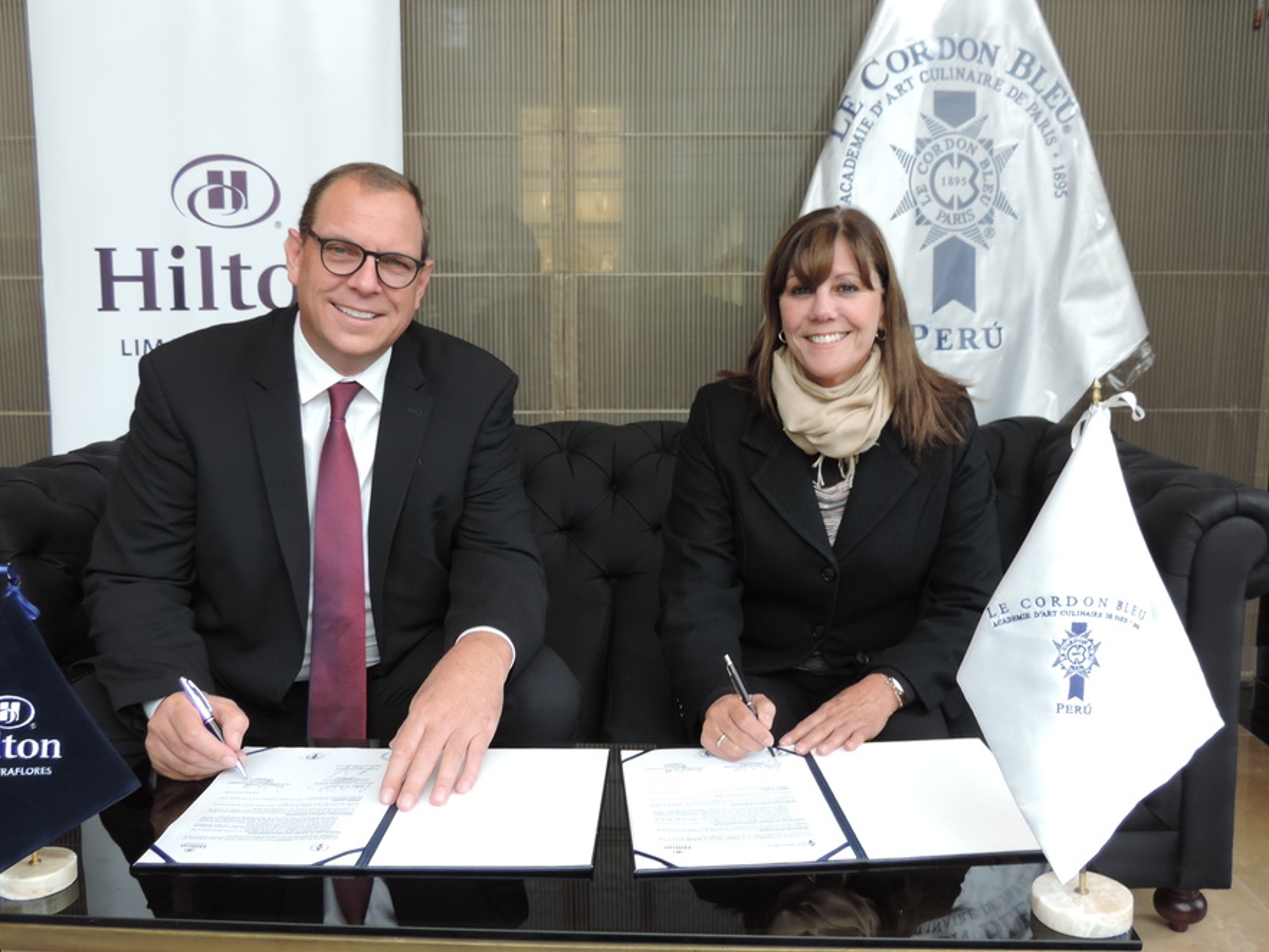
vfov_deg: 41.8
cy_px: 444
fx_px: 1247
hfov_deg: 53.9
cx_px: 662
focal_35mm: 34
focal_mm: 5.3
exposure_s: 1/30
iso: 110
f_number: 3.1
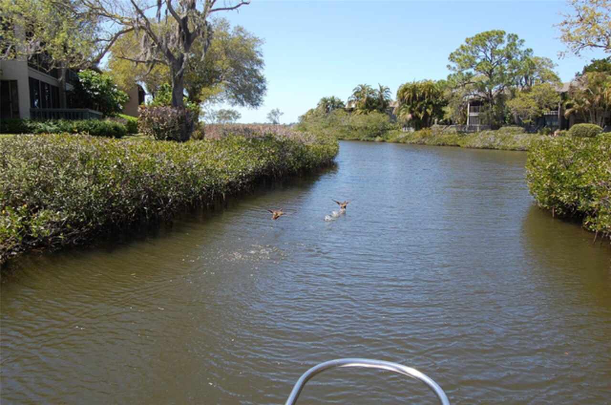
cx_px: 306
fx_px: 457
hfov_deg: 67.5
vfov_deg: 47.7
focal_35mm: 27
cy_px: 202
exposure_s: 1/250
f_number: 8
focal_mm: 18
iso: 200
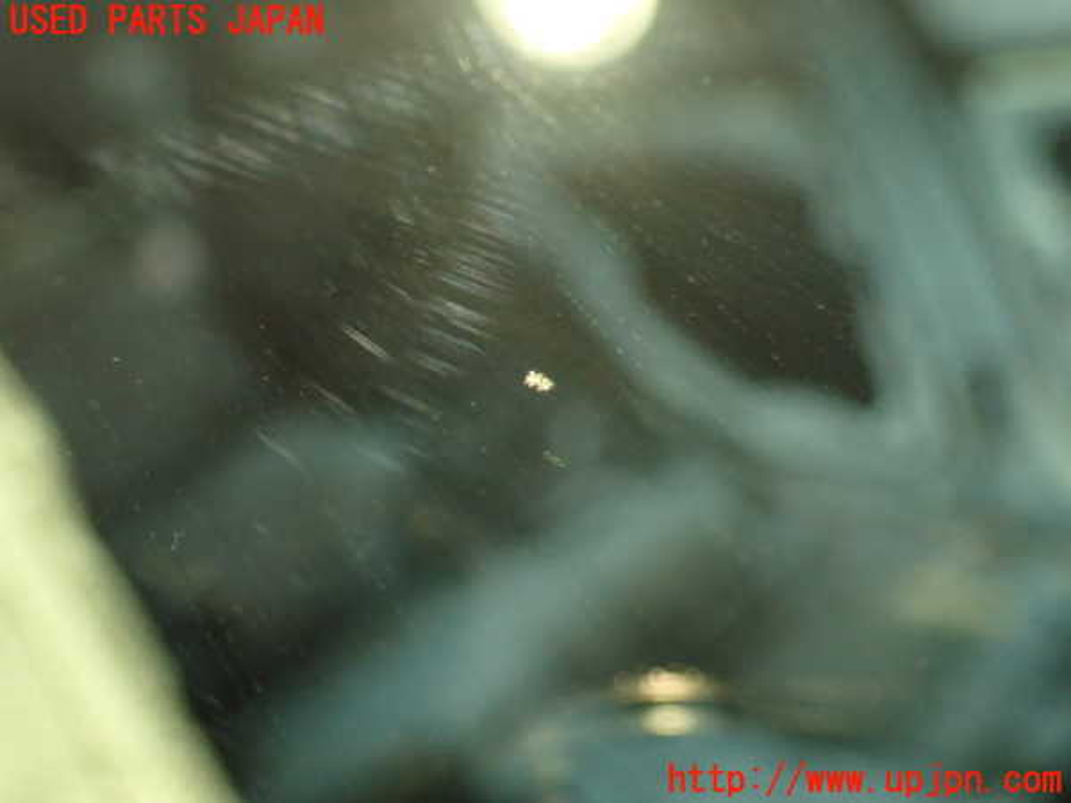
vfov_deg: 39.7
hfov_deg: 51.4
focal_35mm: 36
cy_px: 402
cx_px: 536
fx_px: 1114
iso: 800
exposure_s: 1/40
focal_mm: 6.37
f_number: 2.5
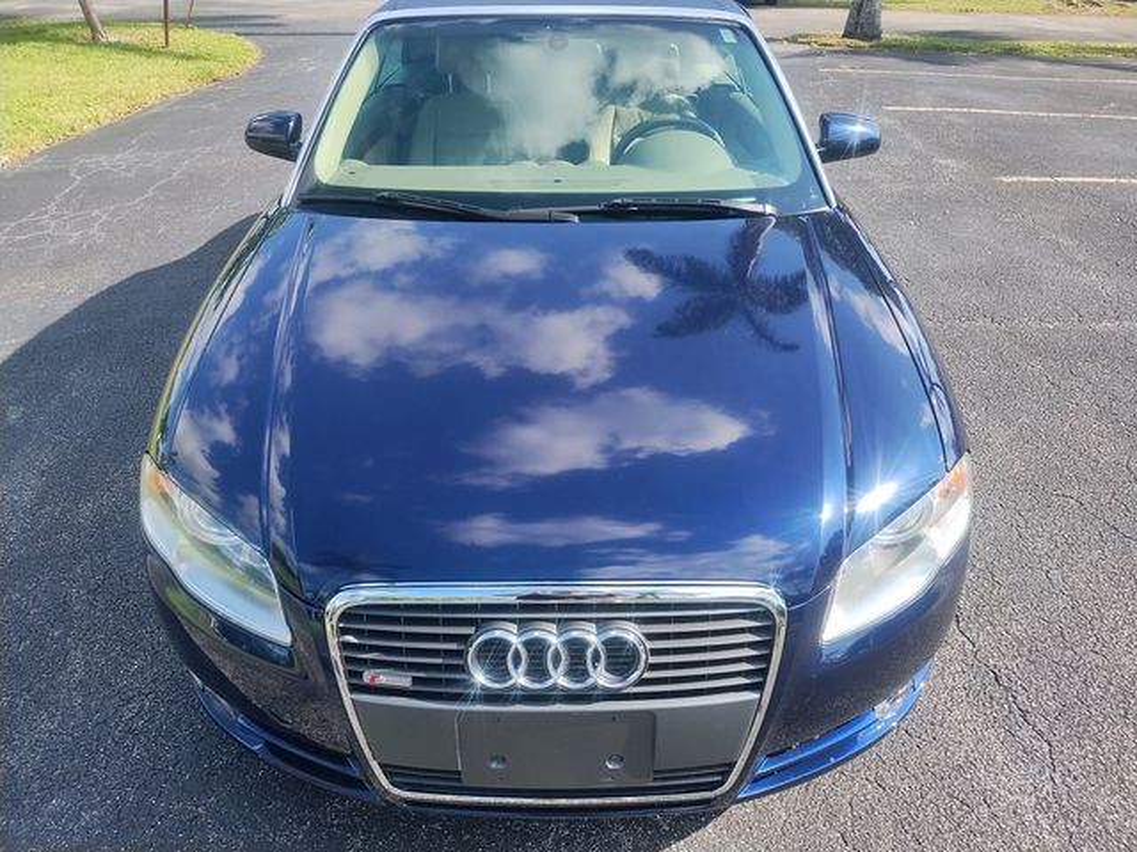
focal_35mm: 25
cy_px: 426
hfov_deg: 69.4
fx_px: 821
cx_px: 568
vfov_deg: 54.9
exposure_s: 1/1722
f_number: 1.7
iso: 101
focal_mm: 4.71
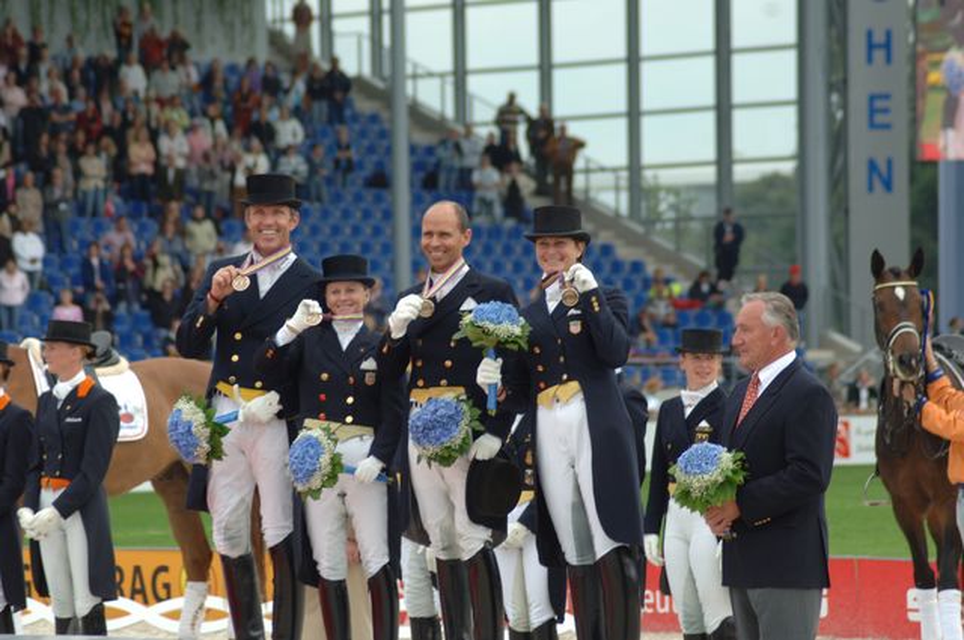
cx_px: 482
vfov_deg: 5.4
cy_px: 320
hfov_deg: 8.1
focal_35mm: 255
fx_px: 6820
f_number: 5.6
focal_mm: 170
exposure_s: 1/250
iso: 200
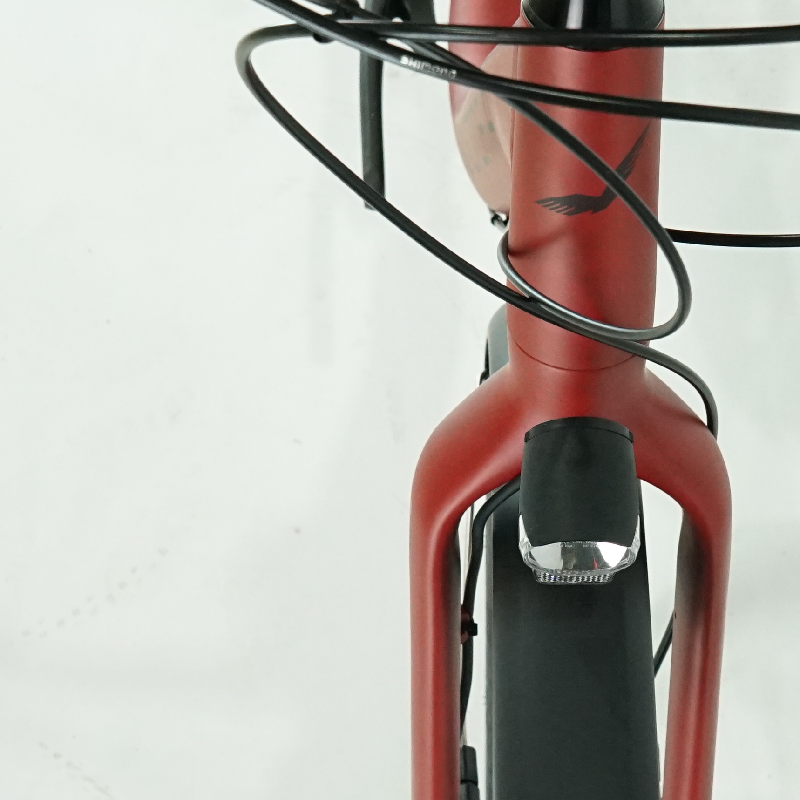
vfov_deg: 18.9
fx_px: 2406
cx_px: 605
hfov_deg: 18.8
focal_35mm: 92
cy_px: 362
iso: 3200
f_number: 8
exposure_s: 1/200
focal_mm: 31
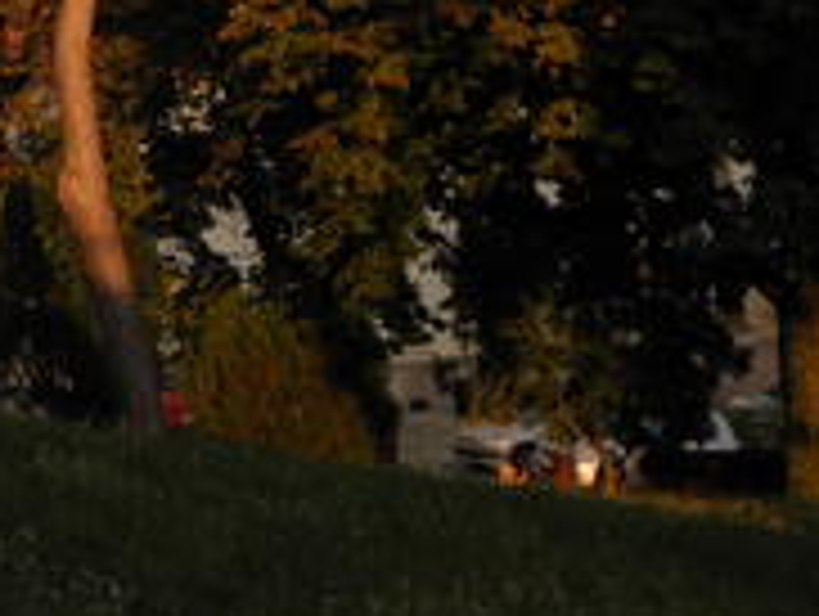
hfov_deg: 14.1
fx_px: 3246
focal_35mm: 137
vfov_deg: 10.4
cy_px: -364
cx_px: -94
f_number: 5
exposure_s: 1/80
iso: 64
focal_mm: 7.07
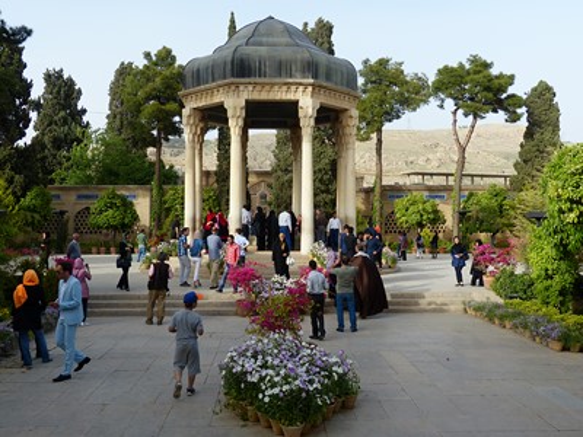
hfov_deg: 54.0
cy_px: 218
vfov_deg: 41.8
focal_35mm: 34
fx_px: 573
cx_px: 292
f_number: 4
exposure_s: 1/400
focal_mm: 6.2
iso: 100
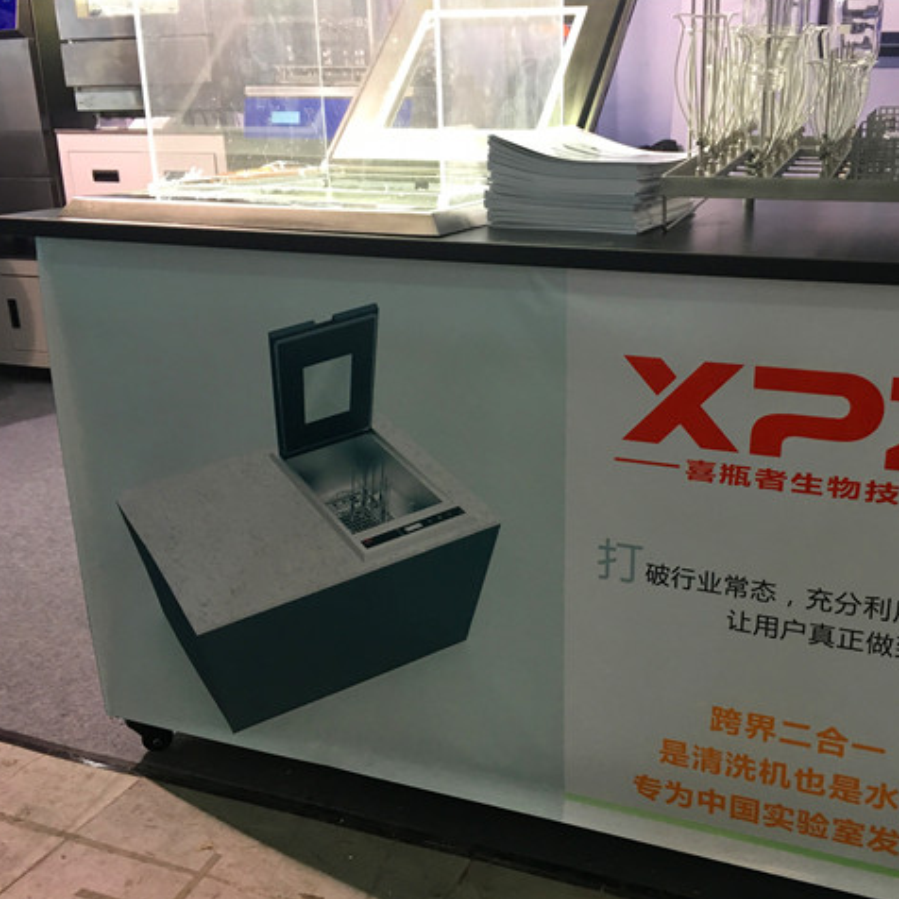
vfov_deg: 47.2
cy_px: 450
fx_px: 1028
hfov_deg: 46.7
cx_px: 570
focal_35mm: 35
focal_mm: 4.15
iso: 100
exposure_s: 1/33
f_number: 2.2
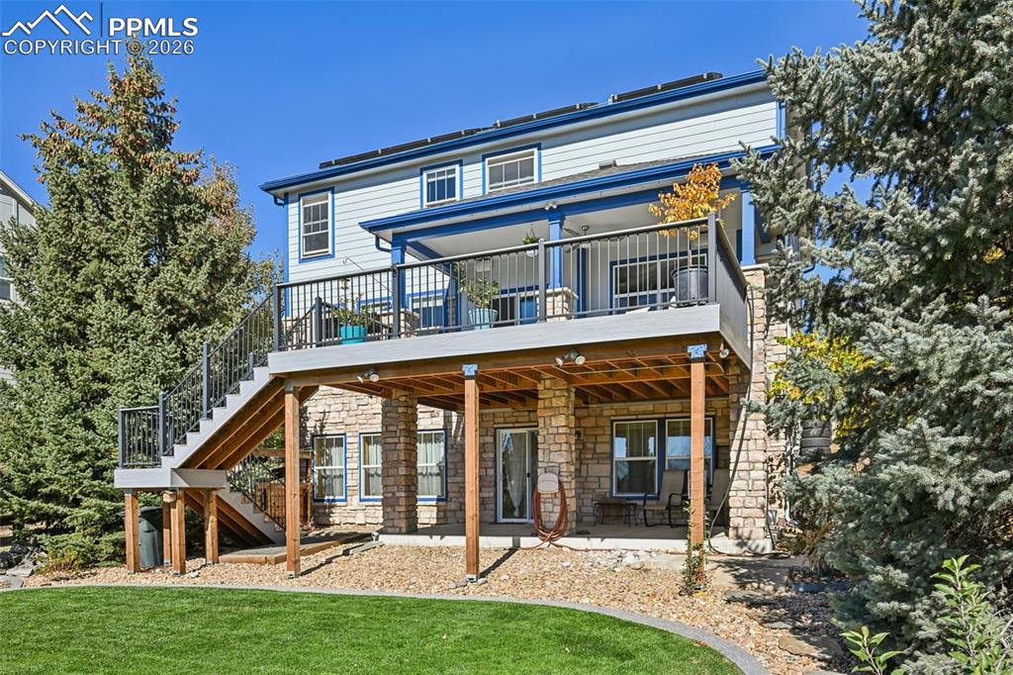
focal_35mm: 24
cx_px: 506
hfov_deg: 74.9
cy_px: 338
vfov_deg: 54.1
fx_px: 661
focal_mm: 23.5
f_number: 8
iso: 64
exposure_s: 1/160
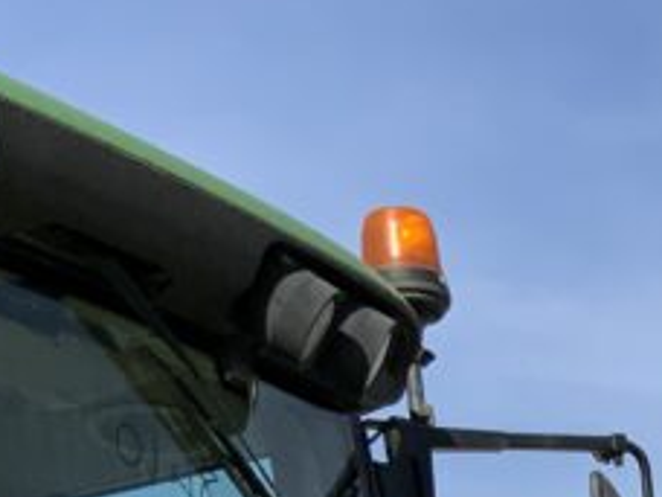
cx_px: 1077
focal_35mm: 130
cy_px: 1009
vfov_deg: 10.4
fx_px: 2486
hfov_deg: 13.9
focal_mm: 3
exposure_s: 1/2320
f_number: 1.8
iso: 16
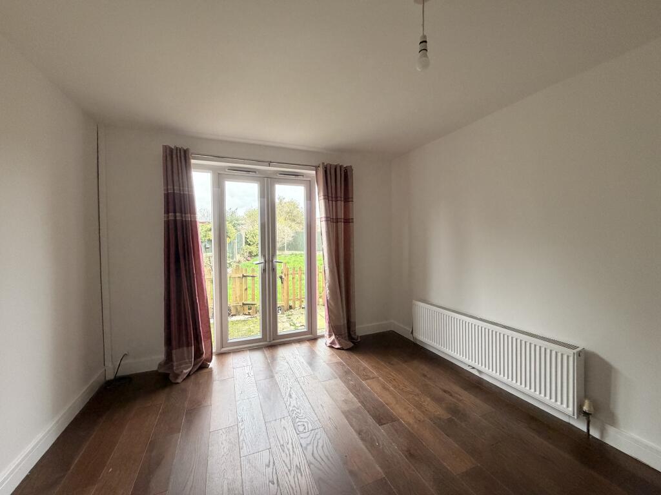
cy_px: 248
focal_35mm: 14
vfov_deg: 85.7
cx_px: 330
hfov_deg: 102.1
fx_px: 267
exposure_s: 1/85
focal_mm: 2.22
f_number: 2.2
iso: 320
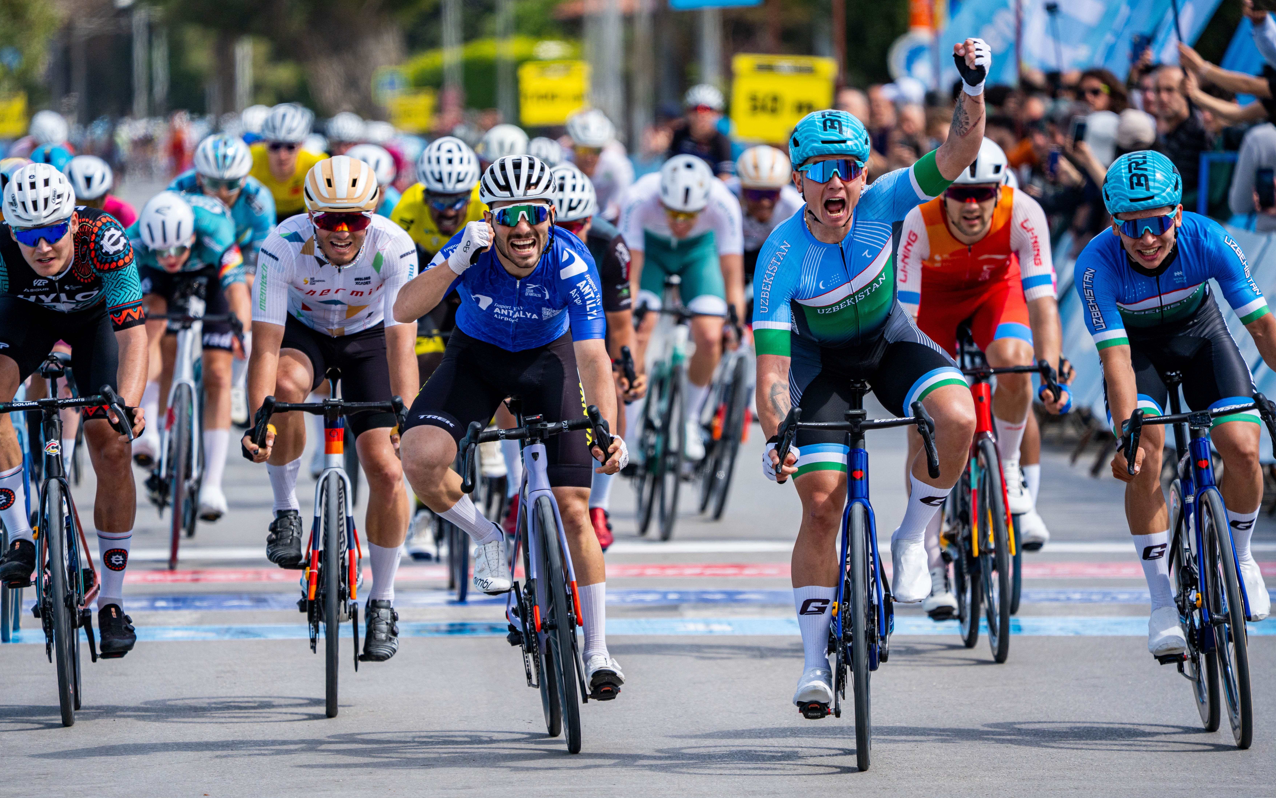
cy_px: 403
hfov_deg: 5.1
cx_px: 638
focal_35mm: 408
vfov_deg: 3.2
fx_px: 14188
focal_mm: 400
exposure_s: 1/1600
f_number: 5.6
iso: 250
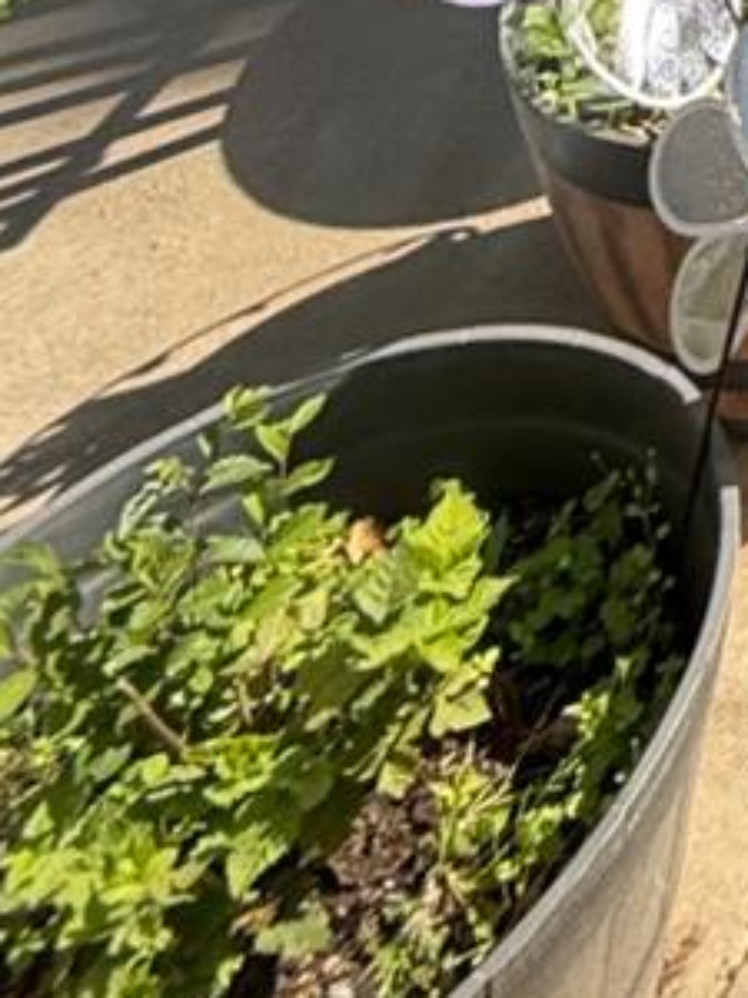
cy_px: -1118
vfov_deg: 17.4
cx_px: 1760
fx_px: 2017
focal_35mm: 70
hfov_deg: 14.5
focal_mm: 2.22
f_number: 2.2
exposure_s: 1/472
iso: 64
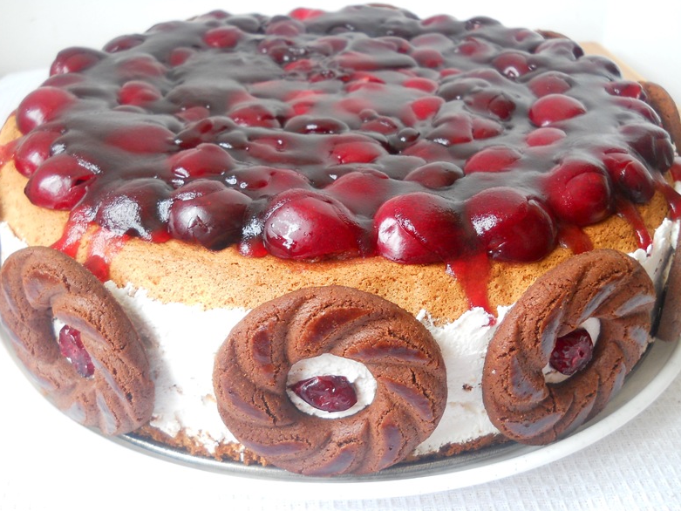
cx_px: 337
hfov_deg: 44.8
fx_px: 826
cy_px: 259
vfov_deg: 34.4
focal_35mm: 42
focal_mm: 6.72
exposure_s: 1/30
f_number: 3.1
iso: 125
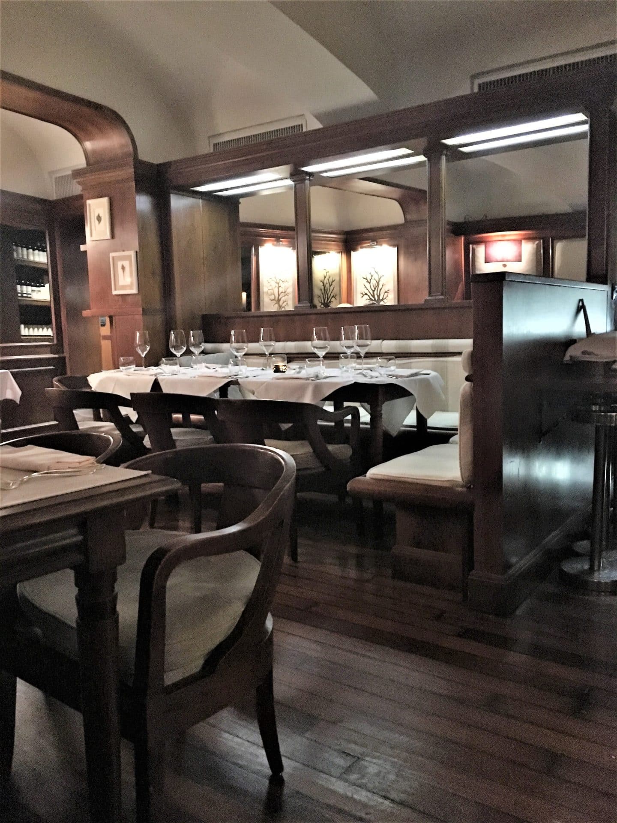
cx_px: 308
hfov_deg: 48.2
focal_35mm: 29
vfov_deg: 61.7
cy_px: 412
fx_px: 689
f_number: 2.2
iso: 640
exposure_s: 1/17
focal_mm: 4.15
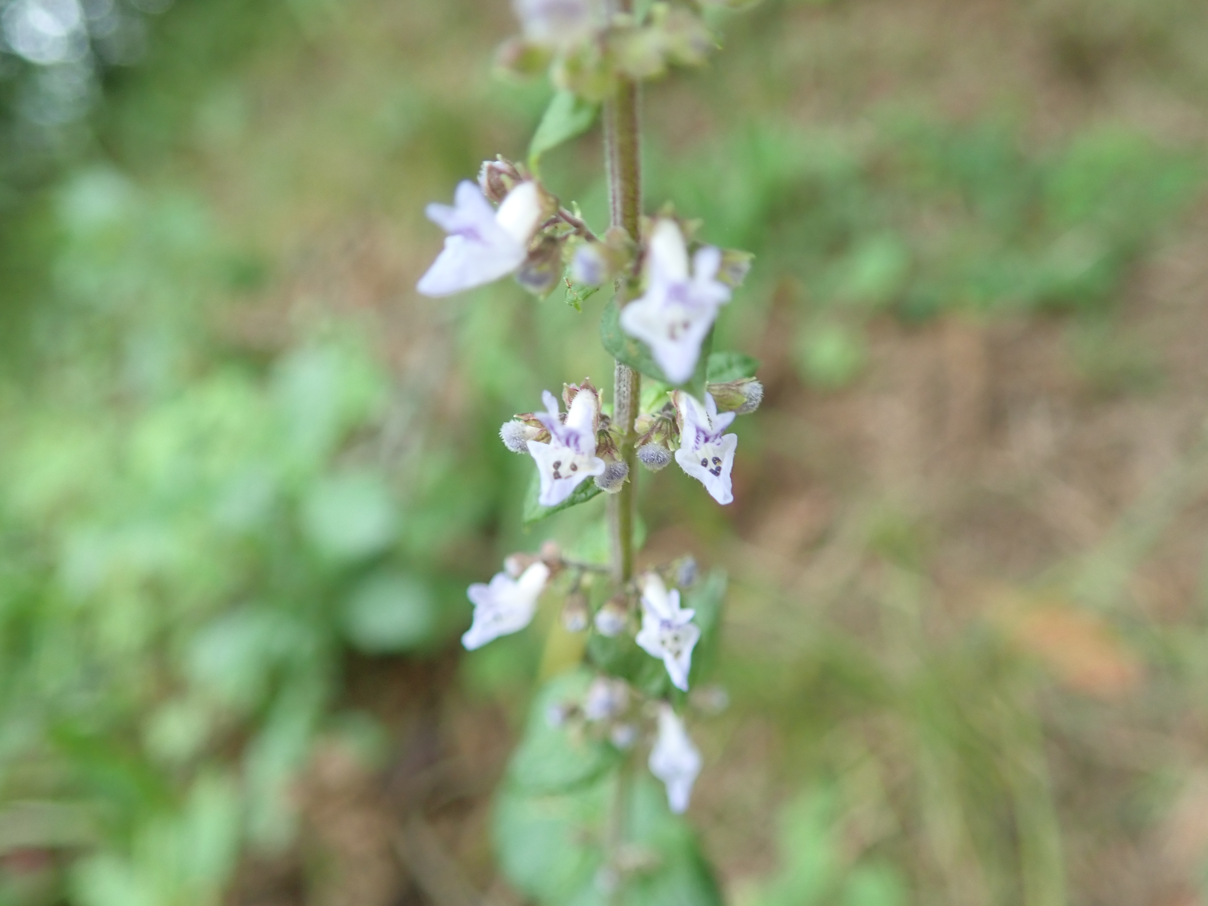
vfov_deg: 46.8
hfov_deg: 60.0
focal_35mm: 30
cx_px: 604
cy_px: 453
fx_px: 1047
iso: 200
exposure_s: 1/50
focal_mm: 5.5
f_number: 2.3
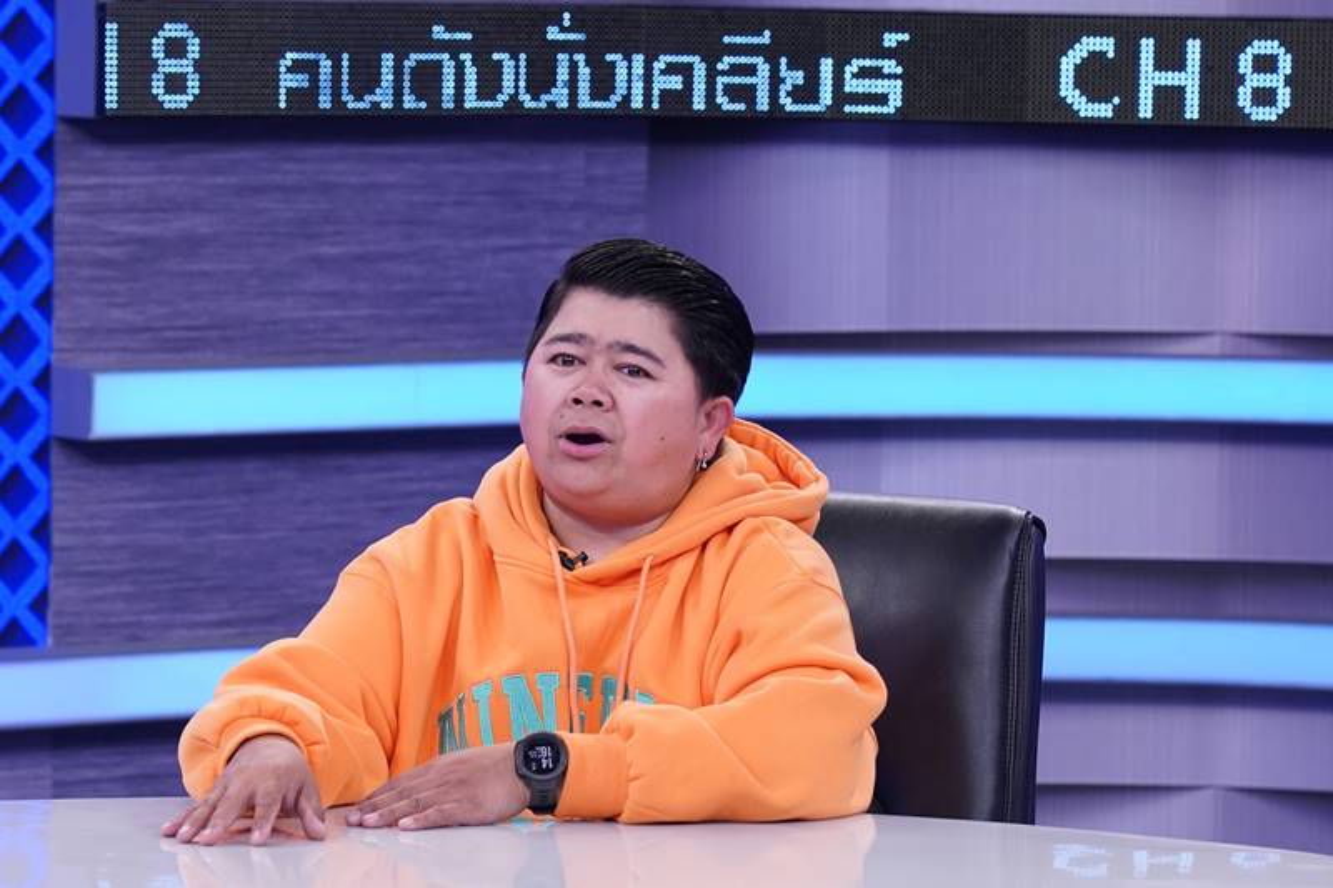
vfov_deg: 13.0
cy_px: 444
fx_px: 3887
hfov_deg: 19.5
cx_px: 666
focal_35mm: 105
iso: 2000
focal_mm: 105
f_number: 5.6
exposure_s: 1/160
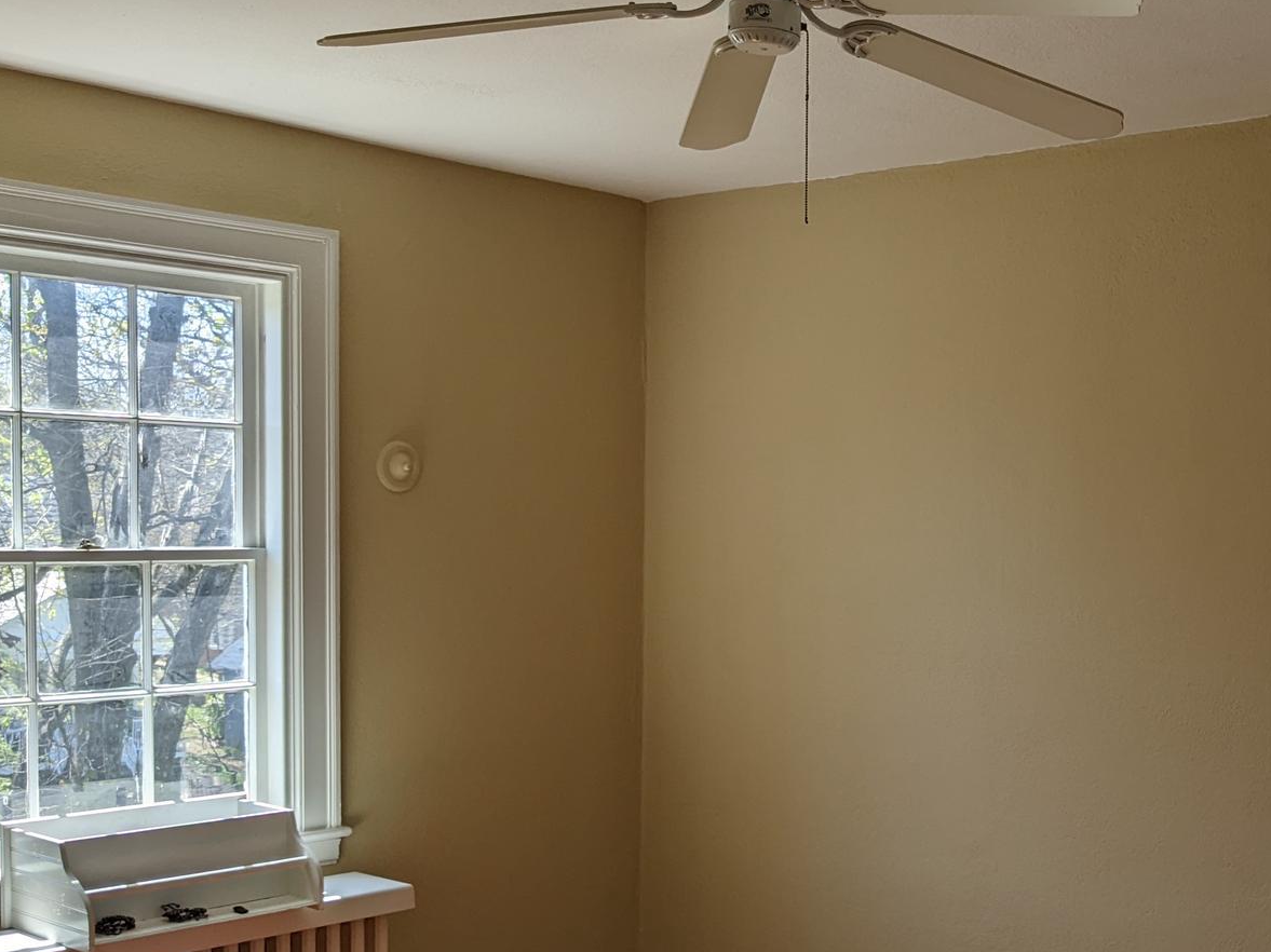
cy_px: 598
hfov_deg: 39.2
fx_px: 1725
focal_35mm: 47
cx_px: 981
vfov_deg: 30.7
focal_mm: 4.38
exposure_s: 1/443
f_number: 1.73
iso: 30
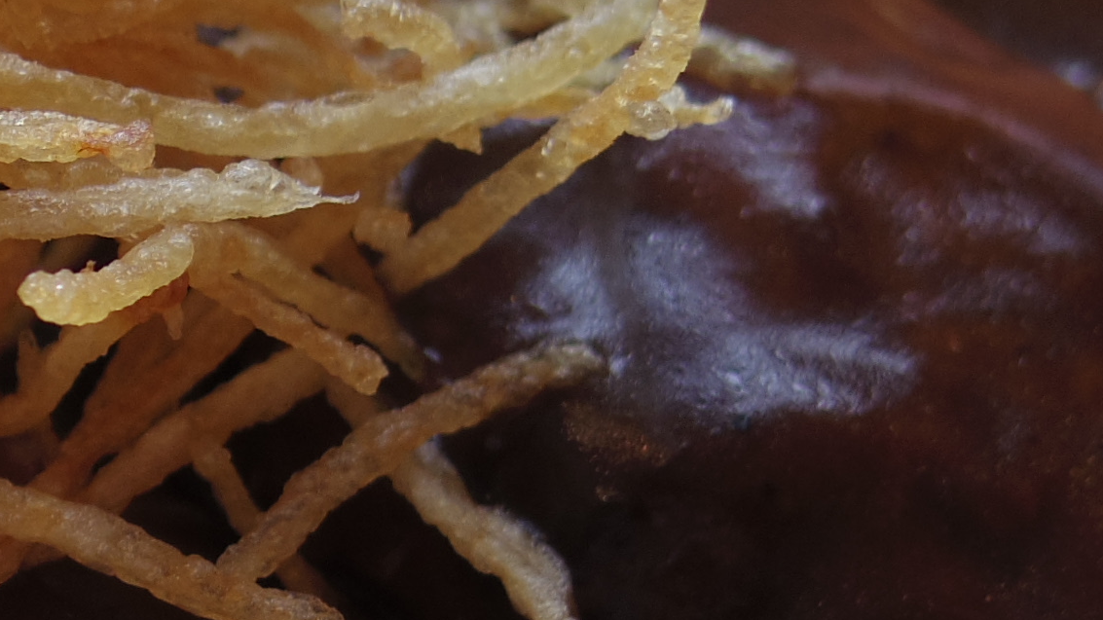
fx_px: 4387
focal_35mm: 150
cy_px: 660
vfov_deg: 8.0
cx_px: -230
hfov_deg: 13.9
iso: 100
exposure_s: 1/200
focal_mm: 8.5
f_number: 1.9
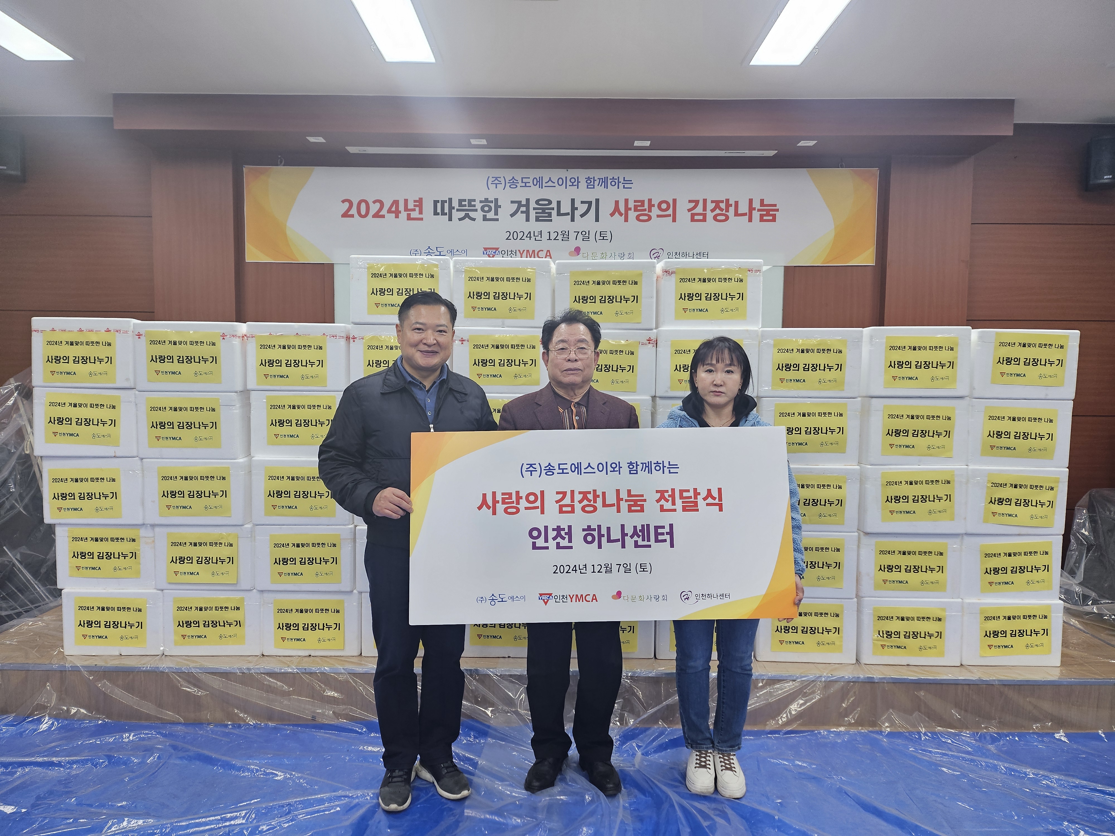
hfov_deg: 71.6
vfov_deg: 56.8
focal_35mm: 24
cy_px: 418
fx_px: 773
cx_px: 558
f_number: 1.8
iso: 125
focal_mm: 5
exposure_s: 1/120
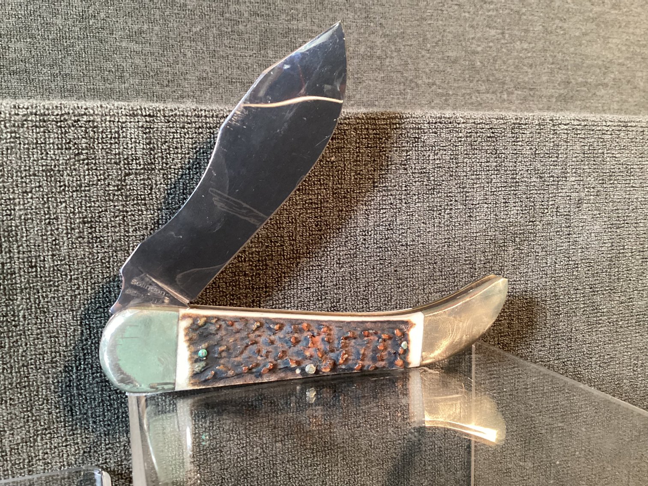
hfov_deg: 58.3
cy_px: 243
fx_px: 580
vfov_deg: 45.4
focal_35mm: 31
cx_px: 324
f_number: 2.4
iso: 320
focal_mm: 3.3
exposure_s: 1/30
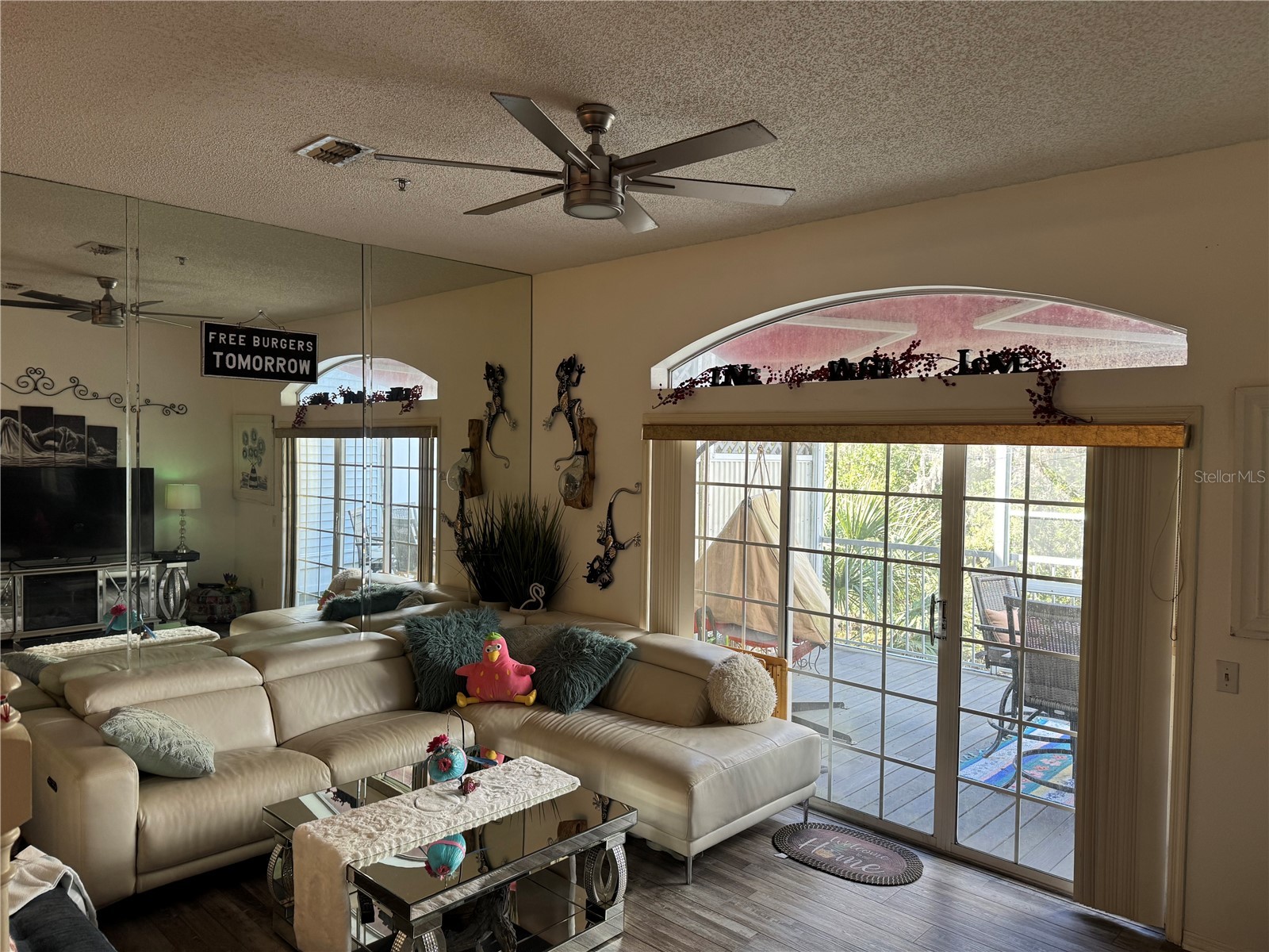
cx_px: 634
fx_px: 880
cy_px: 476
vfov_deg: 56.8
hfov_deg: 71.6
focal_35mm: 24
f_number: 1.78
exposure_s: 1/60
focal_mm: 6.76
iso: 100
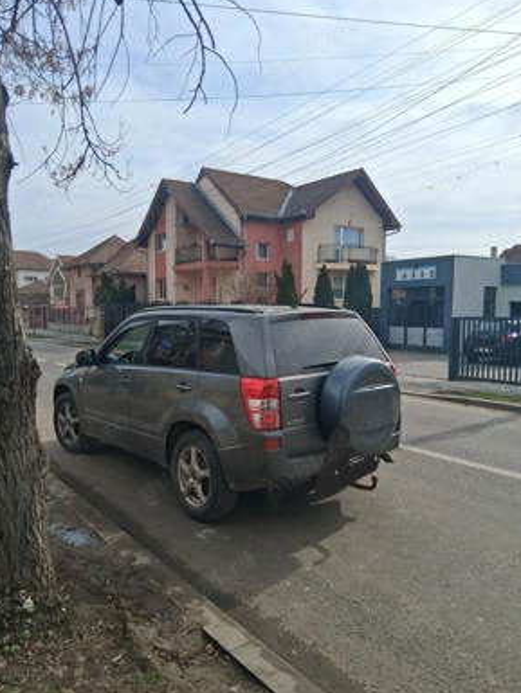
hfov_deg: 51.4
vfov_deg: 65.3
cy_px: 349
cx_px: 260
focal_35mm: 27
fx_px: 542
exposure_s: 1/1111
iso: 25
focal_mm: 3.98
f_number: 1.8
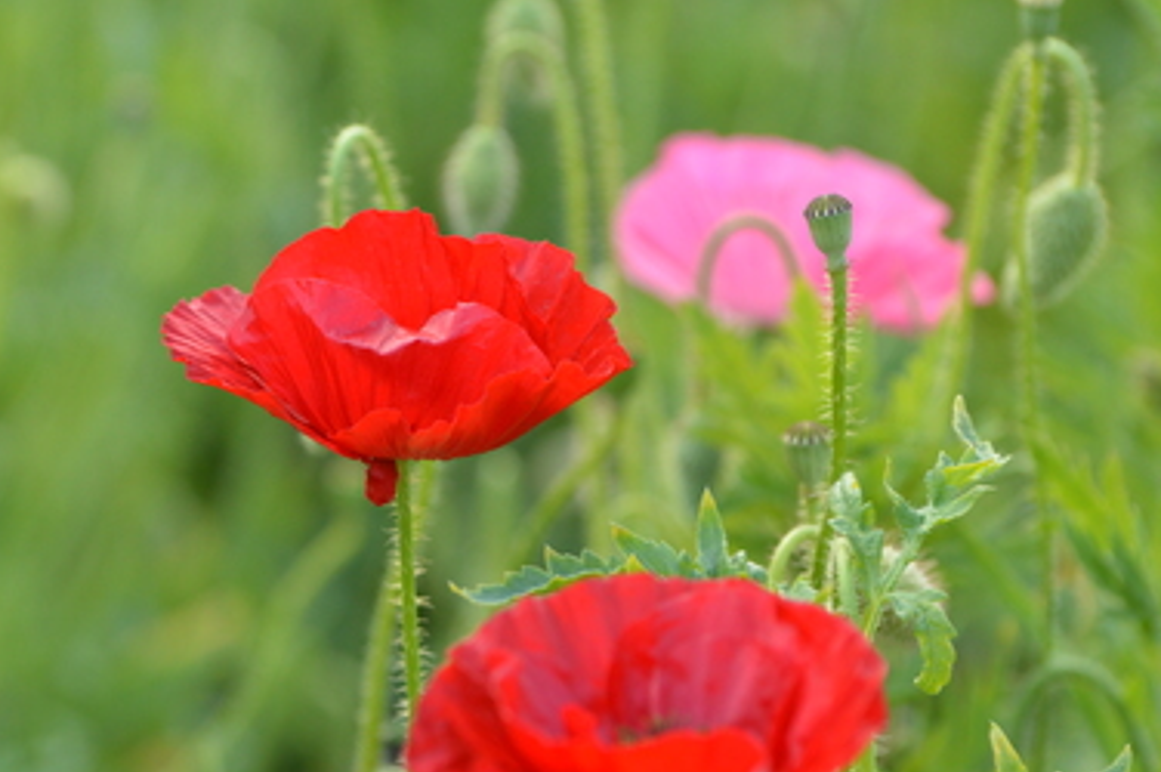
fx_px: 6863
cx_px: 513
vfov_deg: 6.4
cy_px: 466
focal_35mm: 213
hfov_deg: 9.7
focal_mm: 116
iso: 400
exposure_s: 1/320
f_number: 4.8
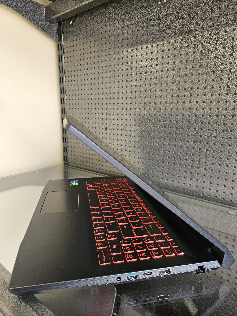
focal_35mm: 23
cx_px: 118
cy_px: 158
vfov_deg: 73.9
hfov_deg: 58.9
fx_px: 210
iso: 320
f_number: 1.8
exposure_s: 1/100
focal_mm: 5.4
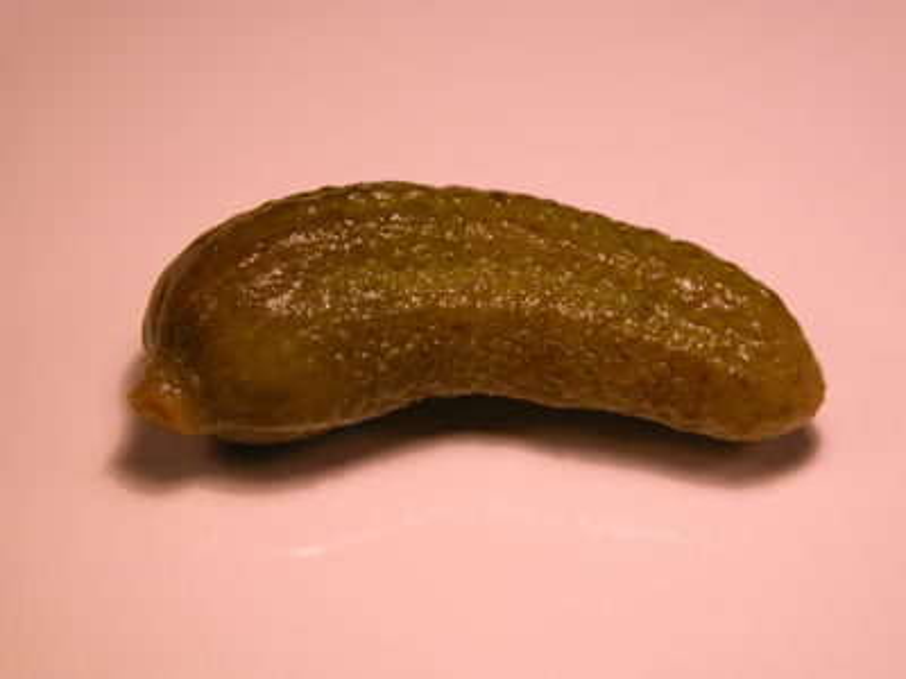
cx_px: 453
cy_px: 340
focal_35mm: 100
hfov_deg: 19.6
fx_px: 2617
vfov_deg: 14.8
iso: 100
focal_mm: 25.4
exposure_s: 1/211
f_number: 4.1
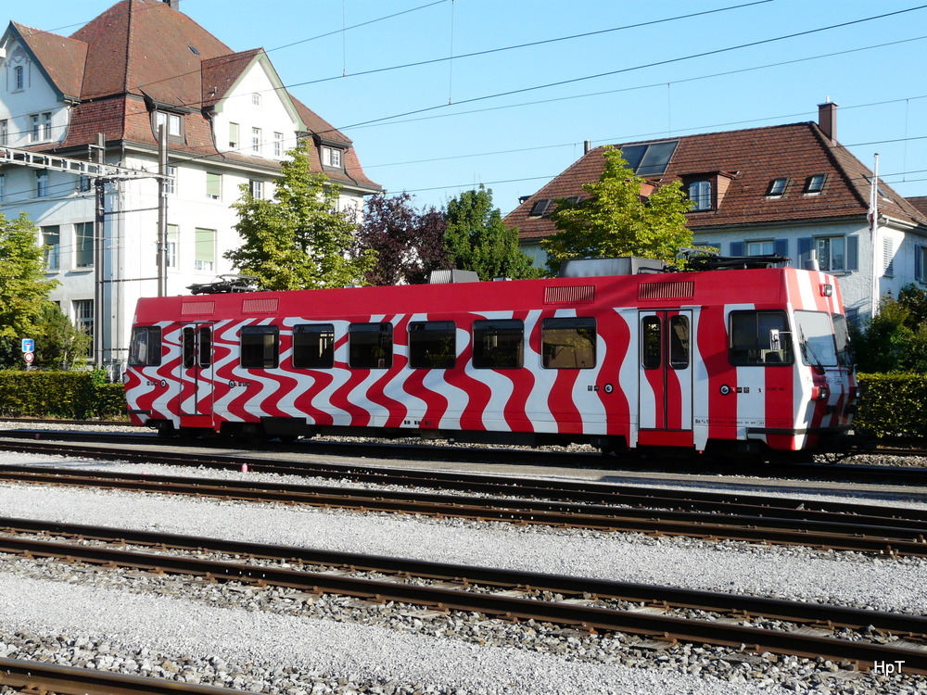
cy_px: 348
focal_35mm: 48
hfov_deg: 39.7
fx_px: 1285
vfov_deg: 30.3
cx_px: 464
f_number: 5.6
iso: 100
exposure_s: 1/250
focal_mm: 7.9
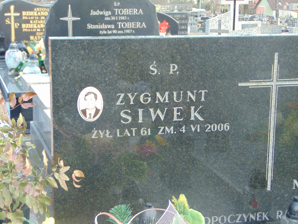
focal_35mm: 71
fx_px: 611
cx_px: 149
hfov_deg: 27.4
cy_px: 112
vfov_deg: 20.7
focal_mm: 12.8
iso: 80
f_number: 3.7
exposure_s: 1/30
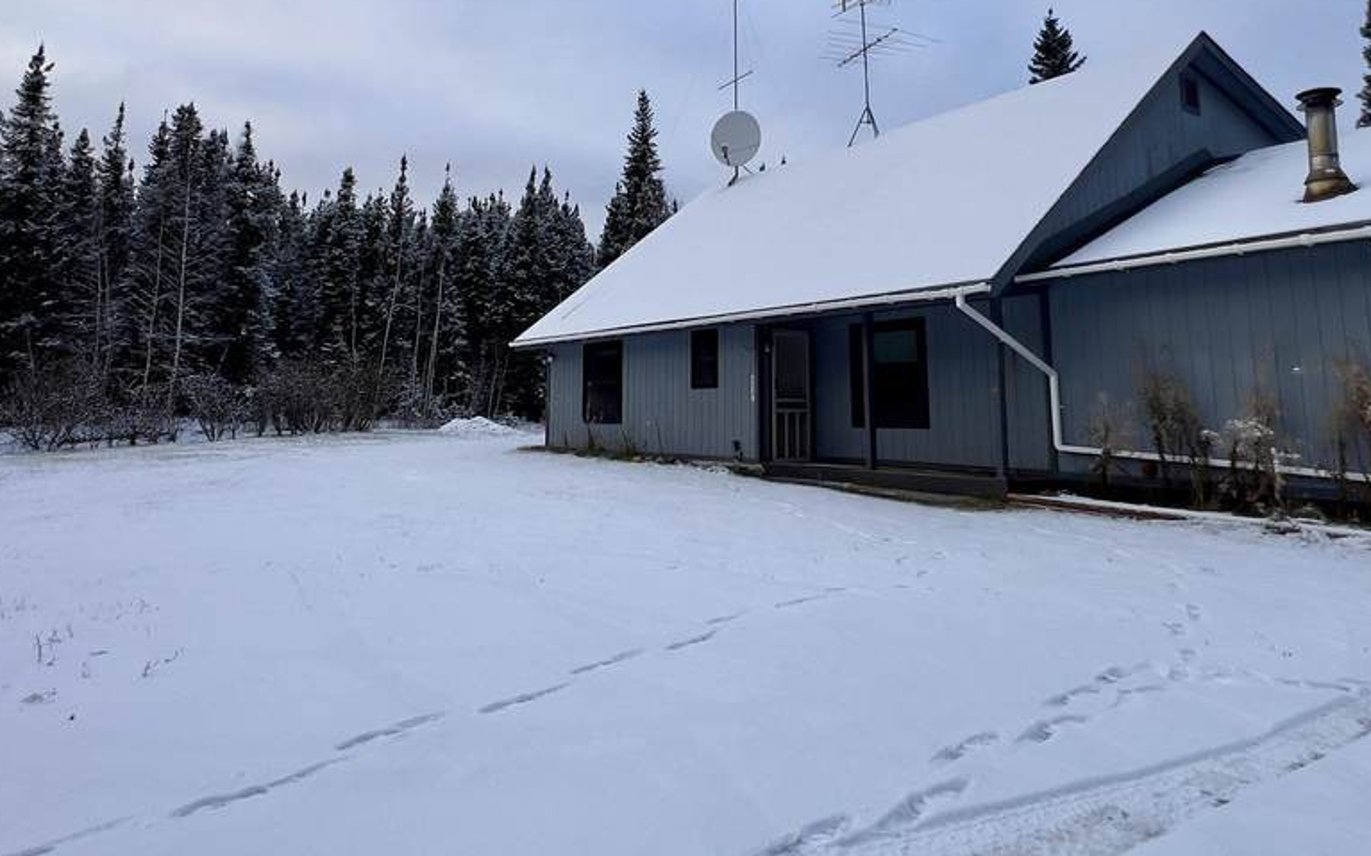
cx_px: 617
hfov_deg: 77.0
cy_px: 273
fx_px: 859
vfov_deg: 51.8
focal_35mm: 23
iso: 32
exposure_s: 1/564
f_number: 1.8
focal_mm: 1.57
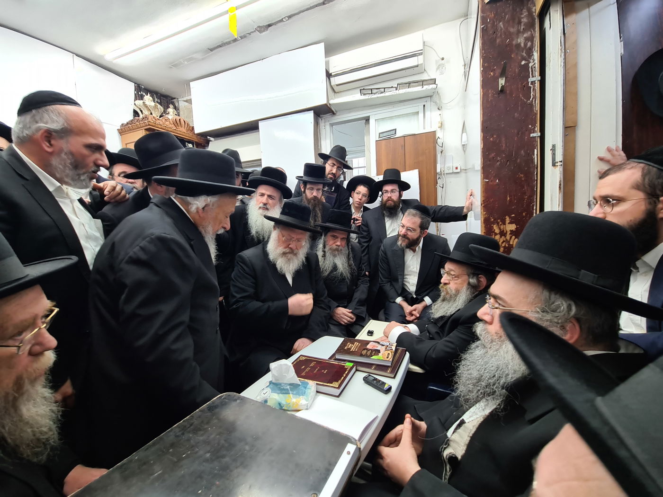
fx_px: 249
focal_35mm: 13
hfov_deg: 106.2
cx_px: 332
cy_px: 248
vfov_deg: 89.9
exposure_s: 1/100
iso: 100
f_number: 2.2
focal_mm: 2.22
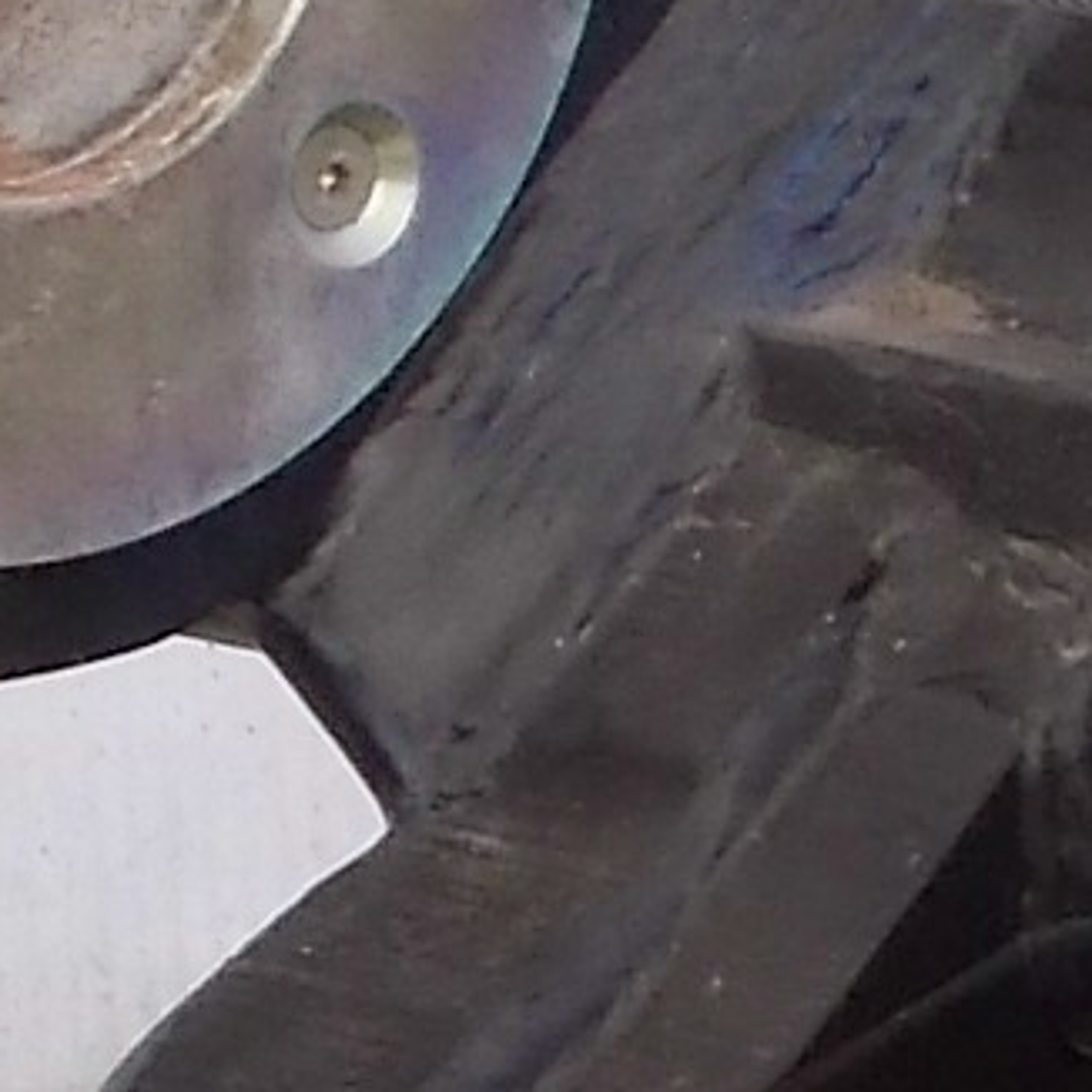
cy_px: 757
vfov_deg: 3.7
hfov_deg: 3.7
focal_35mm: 468
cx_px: 2542
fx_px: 16703
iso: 200
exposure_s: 1/60
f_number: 5.8
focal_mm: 13.5
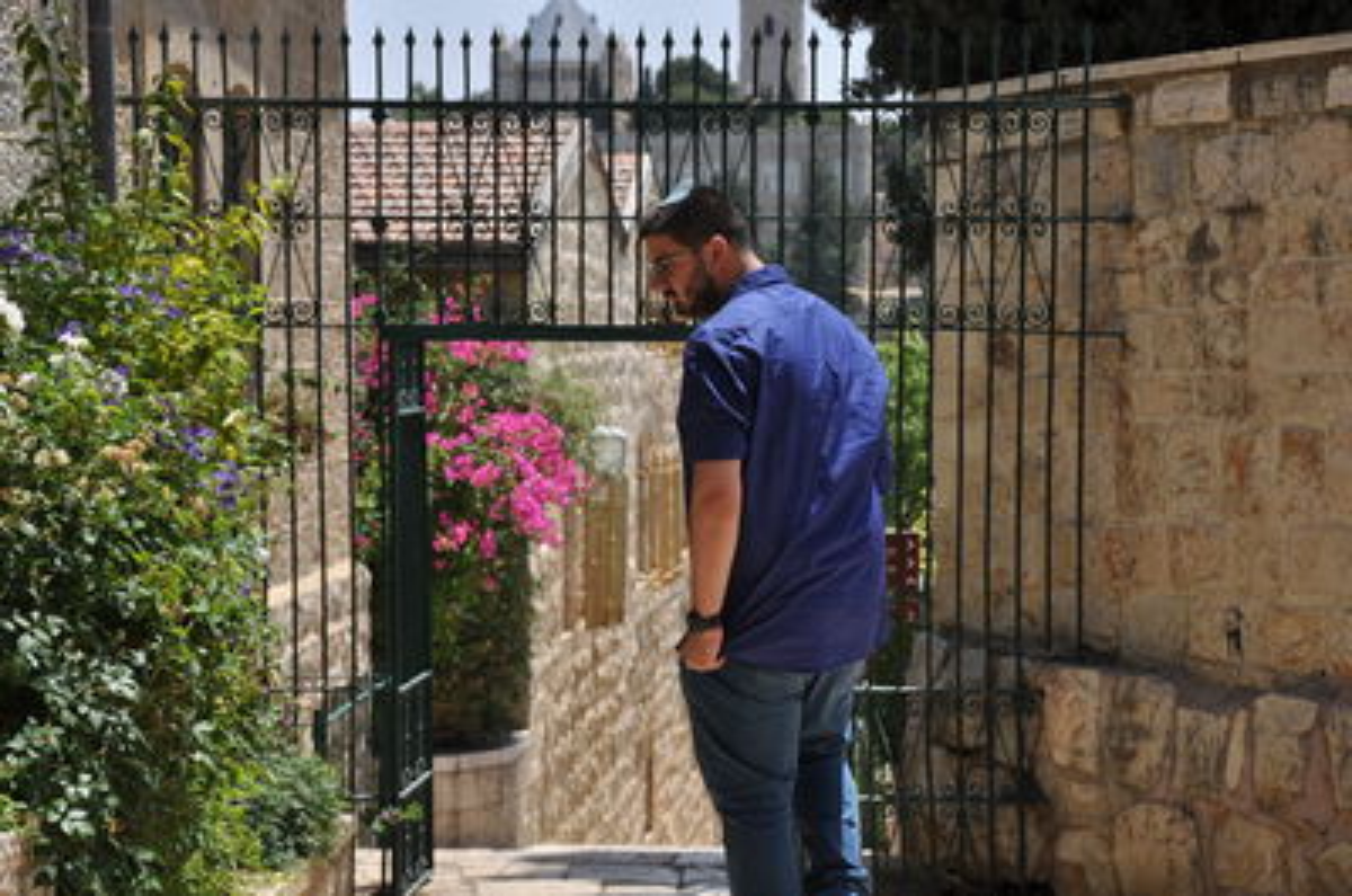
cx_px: 676
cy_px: 448
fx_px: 3261
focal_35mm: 87
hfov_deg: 23.4
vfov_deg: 15.6
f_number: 5
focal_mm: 58
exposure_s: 1/1250
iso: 200
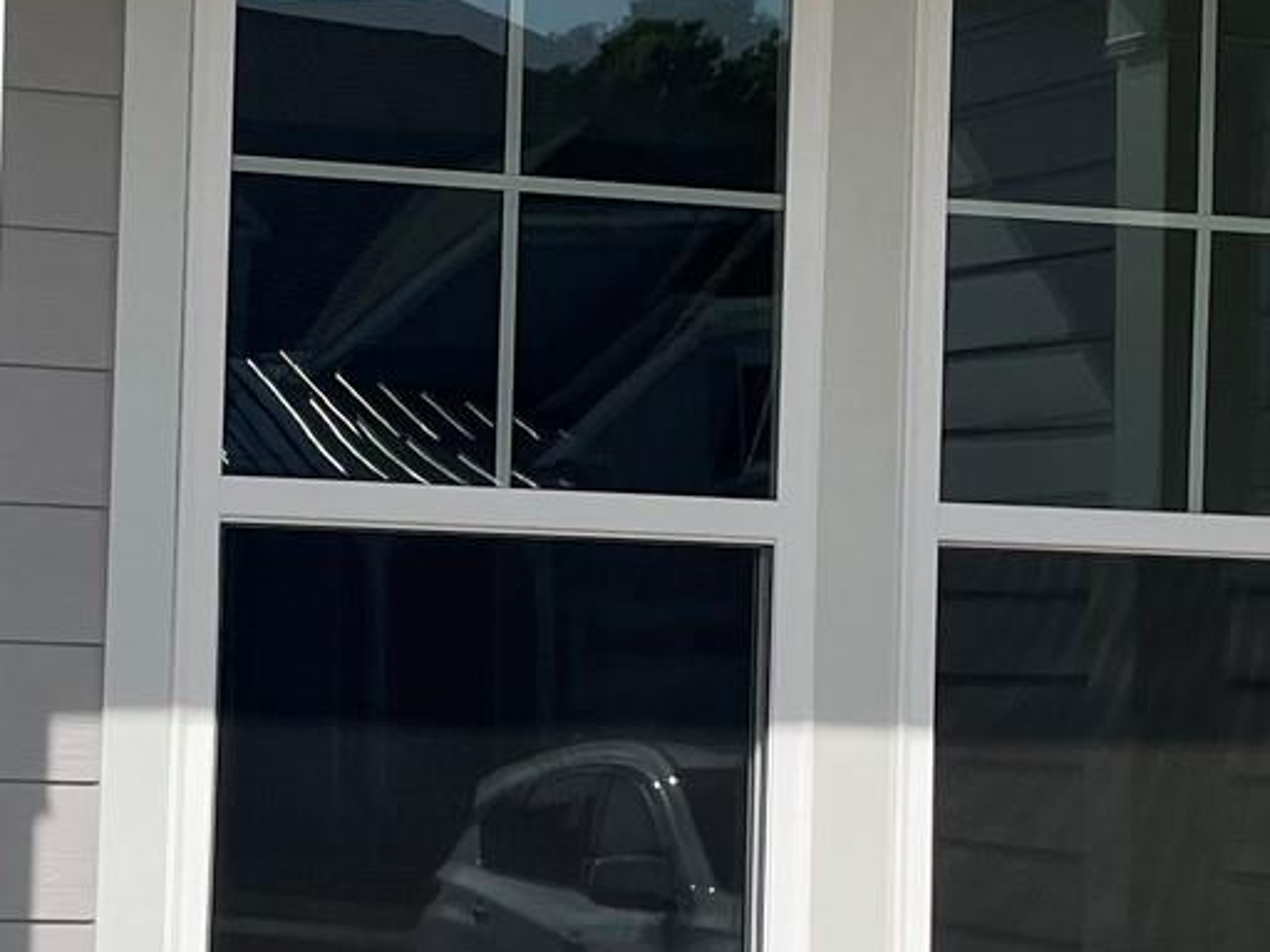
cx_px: 278
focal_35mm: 104
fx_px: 3816
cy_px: 488
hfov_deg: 18.7
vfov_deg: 14.2
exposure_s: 1/6494
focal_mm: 4.2
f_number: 1.6
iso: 32
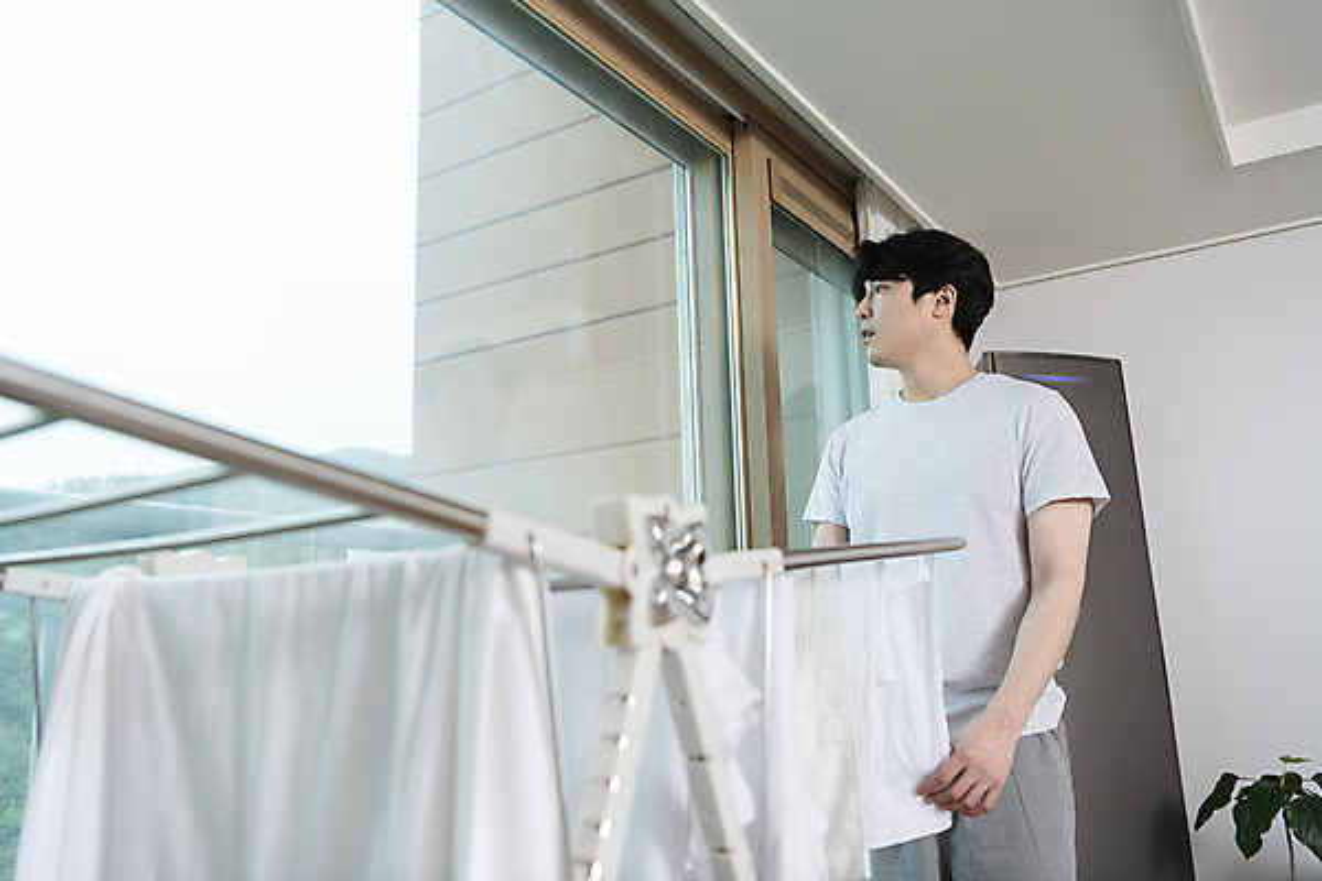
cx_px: 661
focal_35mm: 30
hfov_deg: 61.9
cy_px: 440
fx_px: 1102
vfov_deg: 43.6
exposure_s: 1/125
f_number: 4
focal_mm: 30
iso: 250
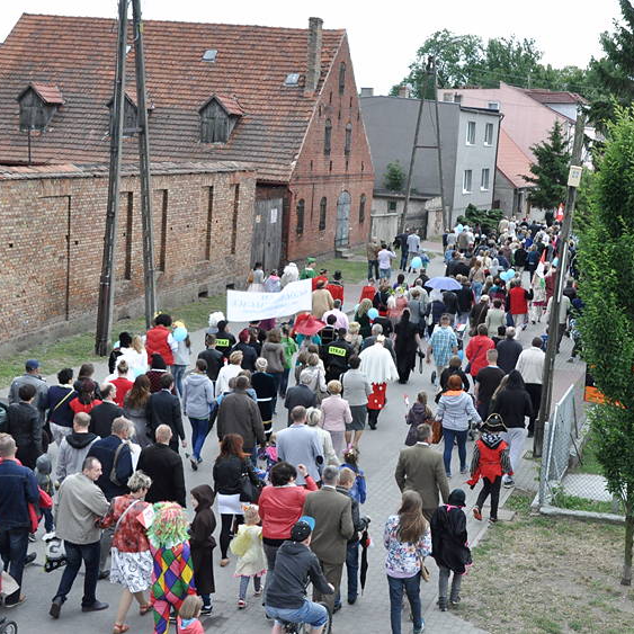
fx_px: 1036
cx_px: 363
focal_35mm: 50
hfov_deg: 34.0
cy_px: 317
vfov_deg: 34.0
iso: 1250
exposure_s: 1/400
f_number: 10
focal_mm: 26
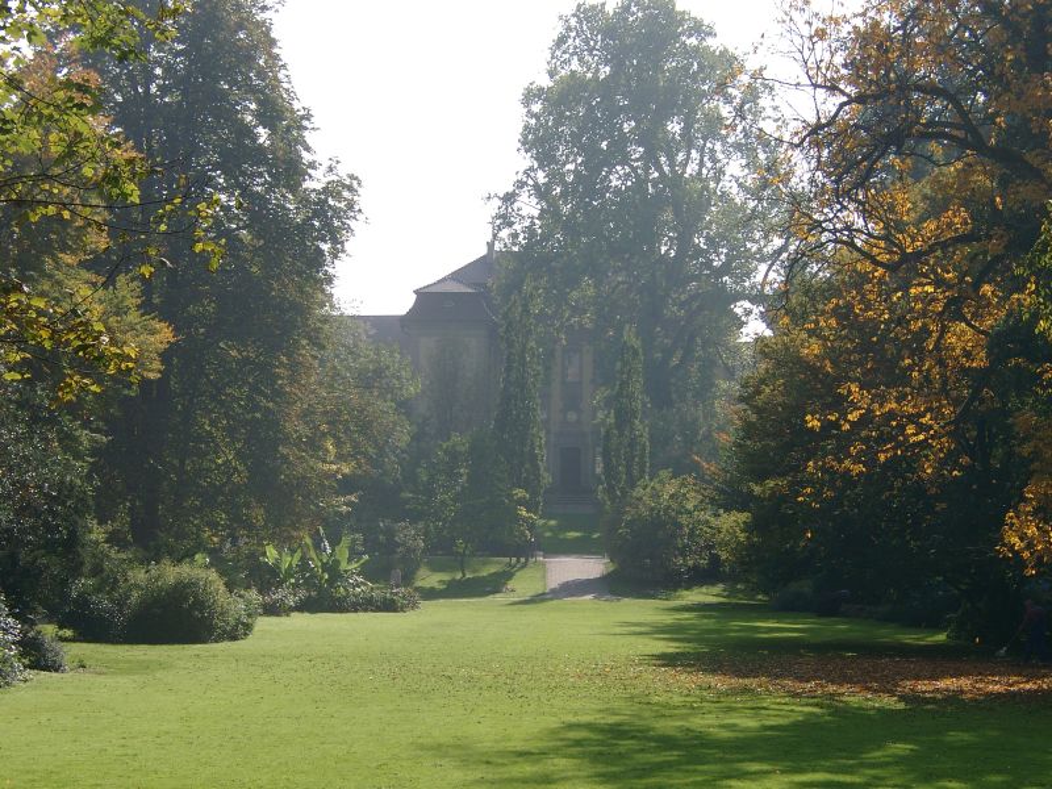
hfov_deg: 19.6
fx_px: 3039
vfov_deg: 14.8
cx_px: 526
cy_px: 394
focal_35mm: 100
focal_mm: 20.74
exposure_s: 1/489
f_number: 4
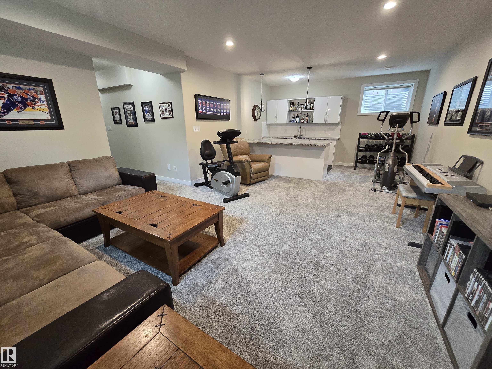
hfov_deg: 106.2
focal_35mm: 13
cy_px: 184
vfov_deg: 89.9
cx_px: 246
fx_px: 185
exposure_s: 1/60
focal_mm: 2.2
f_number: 2.2
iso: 500
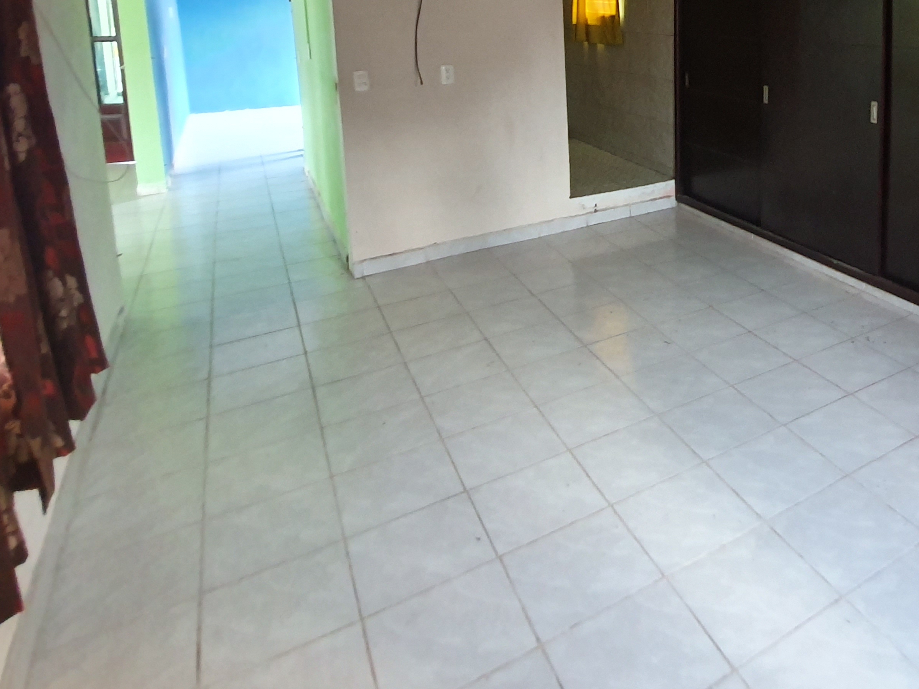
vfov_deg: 49.9
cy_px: 92
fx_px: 664
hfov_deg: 62.4
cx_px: 758
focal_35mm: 25
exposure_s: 1/30
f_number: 2.2
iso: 400
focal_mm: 1.8
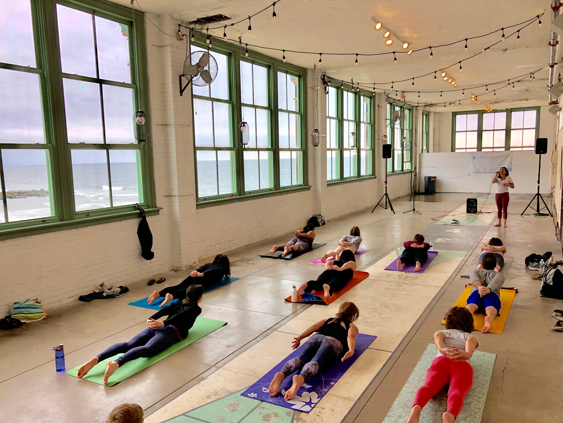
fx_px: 472
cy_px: 218
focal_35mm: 29
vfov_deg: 48.2
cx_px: 274
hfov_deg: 61.6
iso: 20
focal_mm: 4
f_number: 1.8
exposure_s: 1/320
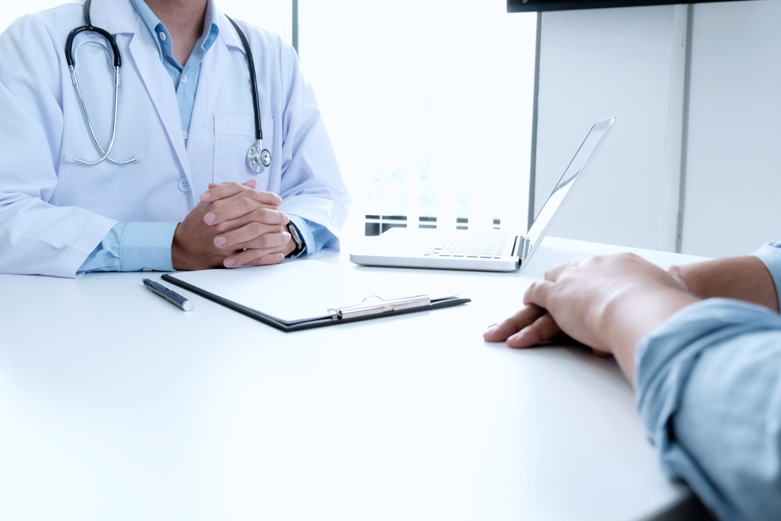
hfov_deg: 57.2
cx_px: 390
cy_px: 260
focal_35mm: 33
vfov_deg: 40.0
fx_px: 716
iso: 500
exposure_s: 1/180
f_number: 3.6
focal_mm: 22.3
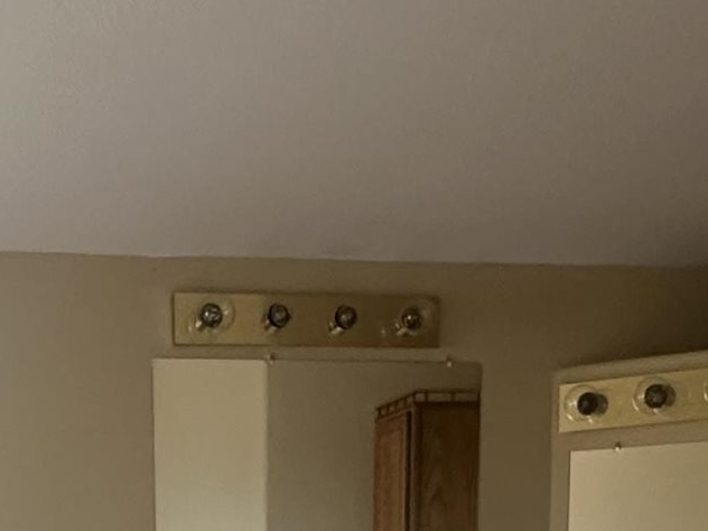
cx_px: 190
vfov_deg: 18.5
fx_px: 1391
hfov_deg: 28.2
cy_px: 854
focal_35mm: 68
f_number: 2.2
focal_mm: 2.22
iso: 250
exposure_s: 1/60
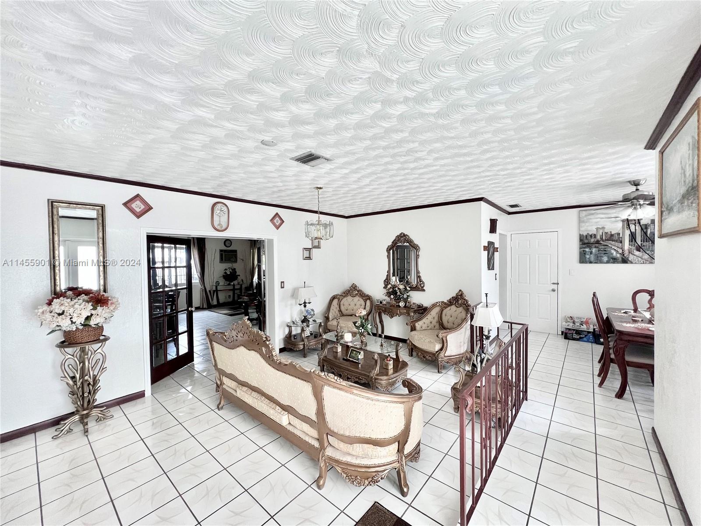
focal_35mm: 13
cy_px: 263
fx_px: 263
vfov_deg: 89.9
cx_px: 350
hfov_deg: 106.2
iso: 125
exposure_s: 1/120
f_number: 1.8
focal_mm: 1.57
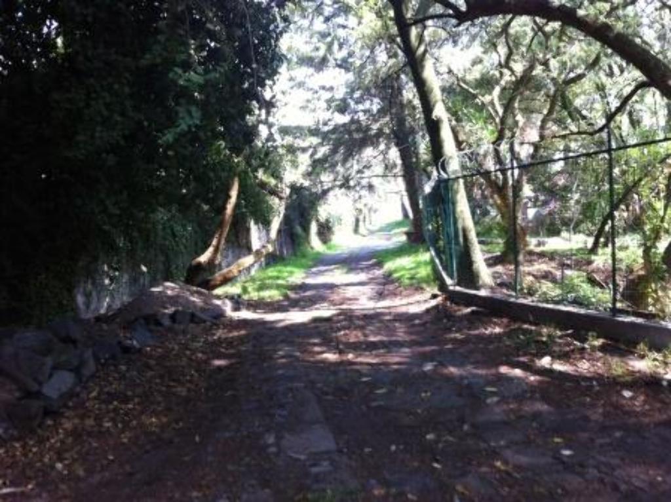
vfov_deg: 40.6
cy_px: 251
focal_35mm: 35
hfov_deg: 52.7
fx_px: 678
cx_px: 336
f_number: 2.8
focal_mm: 3.85
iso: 80
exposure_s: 1/40
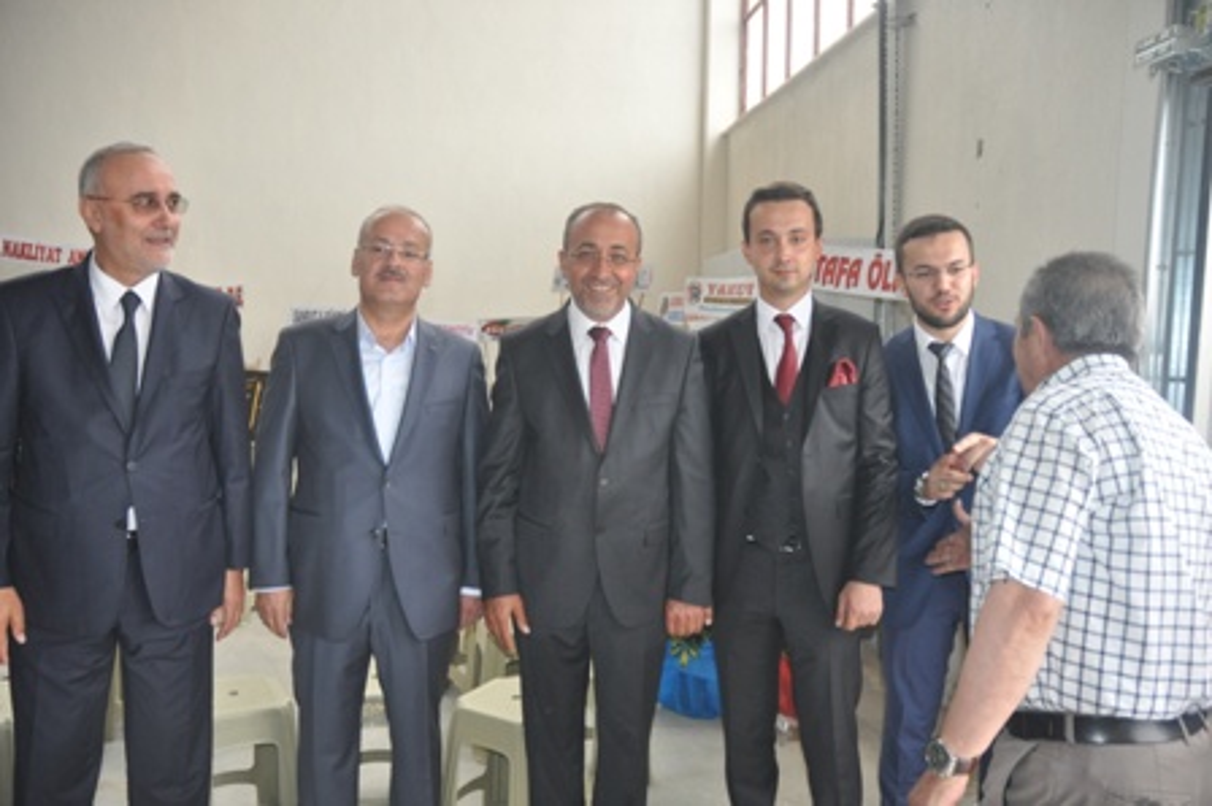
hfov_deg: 67.4
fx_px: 908
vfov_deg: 47.9
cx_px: 606
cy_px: 403
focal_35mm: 27
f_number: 3.5
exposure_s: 1/125
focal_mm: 18
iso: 800
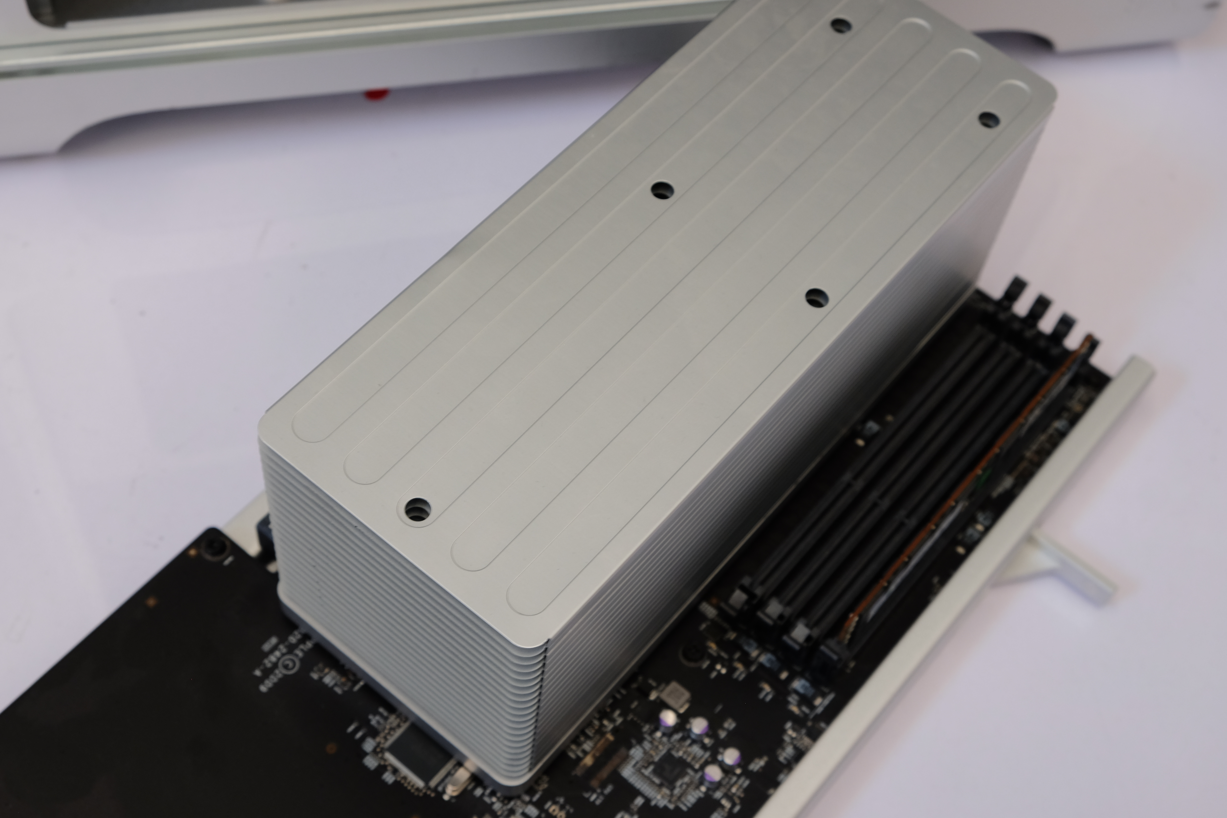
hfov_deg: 40.3
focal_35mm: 49
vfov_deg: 27.5
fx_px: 1670
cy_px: 409
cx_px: 614
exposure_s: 1/13
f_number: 6.4
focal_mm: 32.9
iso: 400
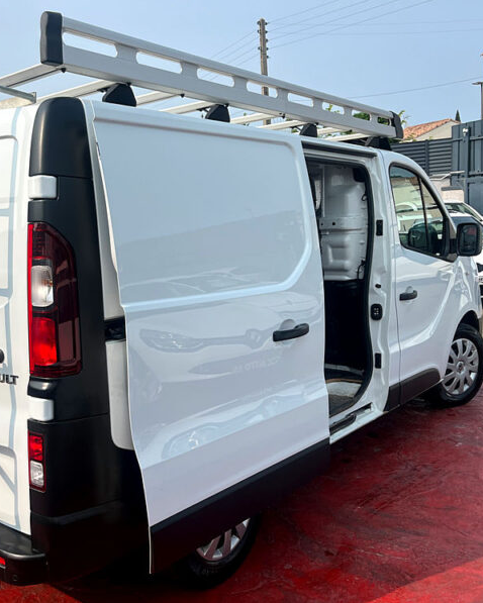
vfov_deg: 52.8
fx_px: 607
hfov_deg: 42.7
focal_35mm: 34
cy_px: 302
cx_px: 155
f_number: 1.6
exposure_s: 1/4149
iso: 50
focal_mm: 5.1
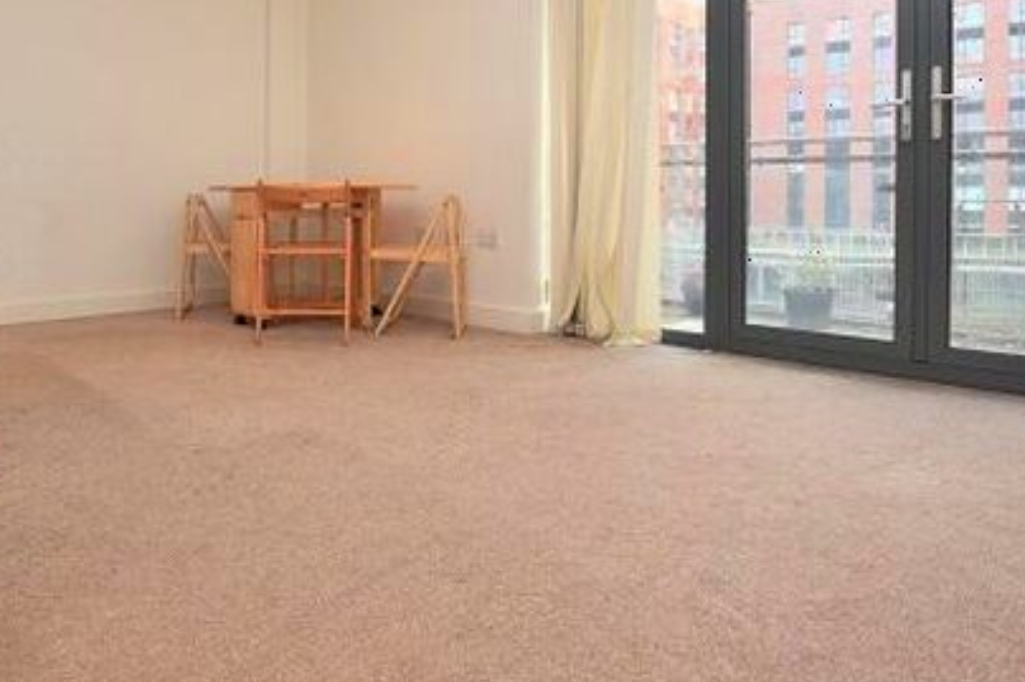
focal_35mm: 26
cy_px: 205
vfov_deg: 48.3
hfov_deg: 68.6
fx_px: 740
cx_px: 403
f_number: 5.6
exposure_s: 1/125
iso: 800
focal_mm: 10
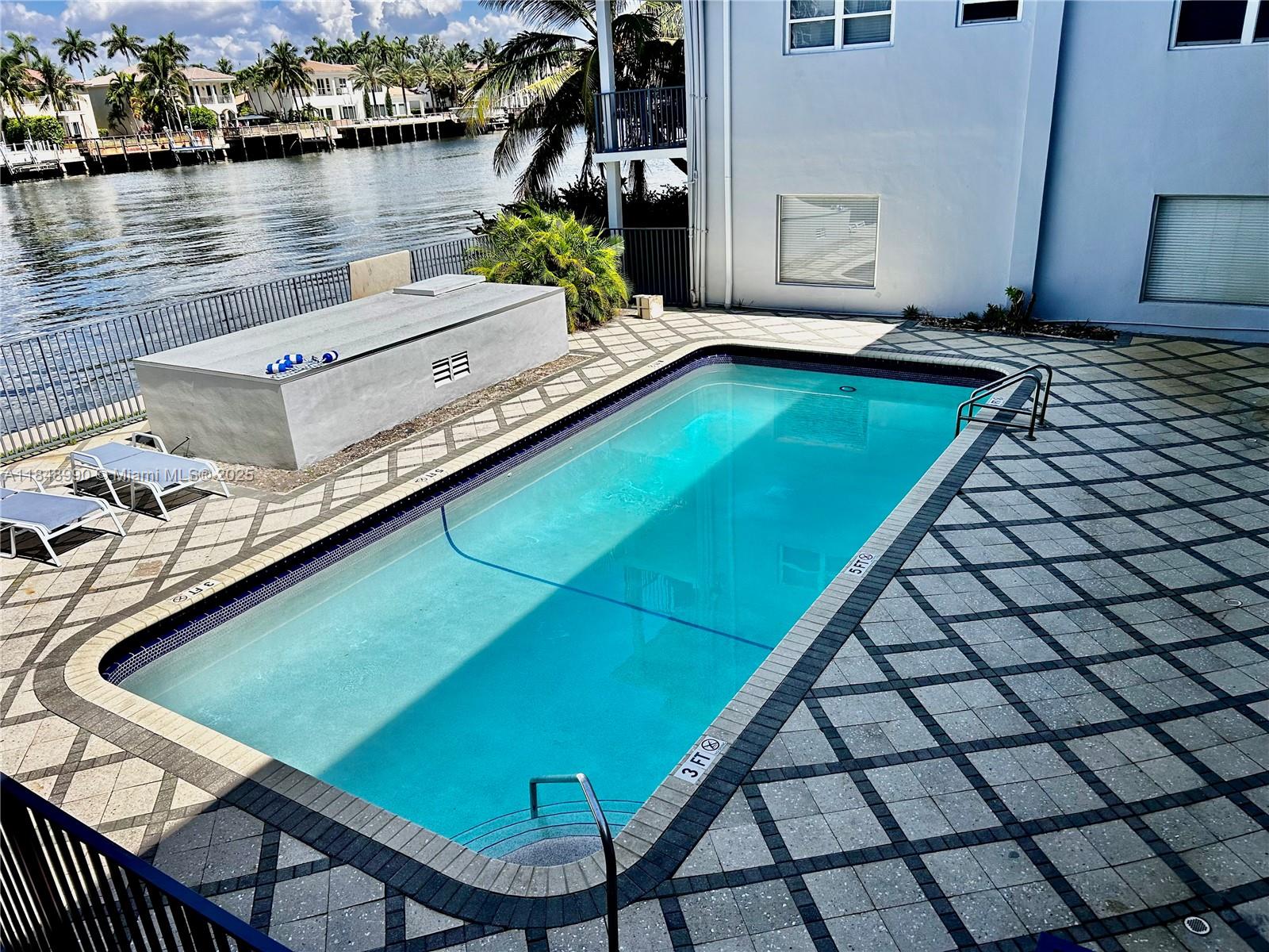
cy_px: 476
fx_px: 953
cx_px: 634
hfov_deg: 67.3
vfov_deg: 53.1
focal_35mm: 26
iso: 50
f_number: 1.5
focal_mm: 5.7
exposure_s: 1/5319
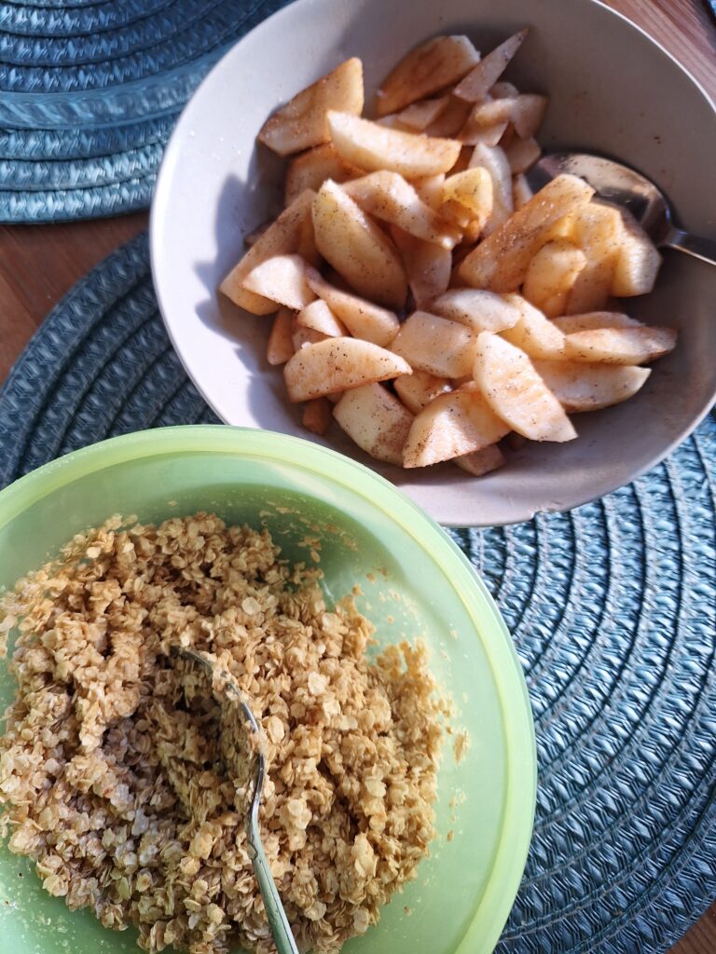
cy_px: 477
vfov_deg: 73.9
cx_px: 358
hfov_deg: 58.9
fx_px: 634
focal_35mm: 23
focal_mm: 5.54
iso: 40
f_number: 1.8
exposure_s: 1/109
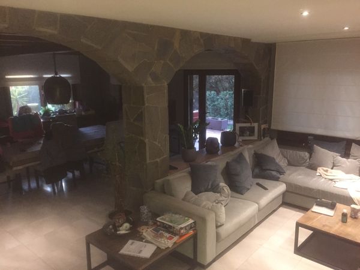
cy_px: 135
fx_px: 302
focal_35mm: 29
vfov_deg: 48.2
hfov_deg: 61.7
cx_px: 180
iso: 320
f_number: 2.2
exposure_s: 1/15
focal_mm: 4.15
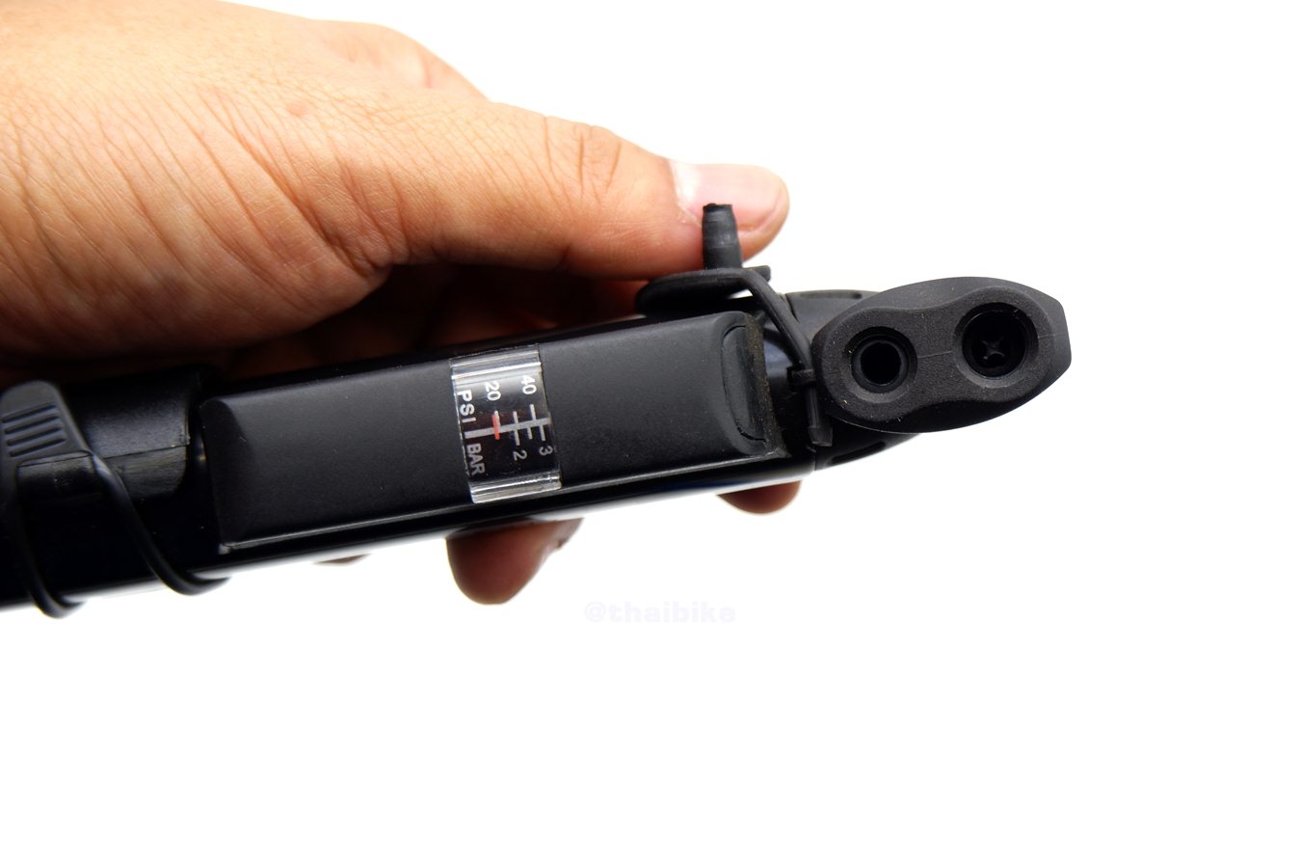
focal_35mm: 42
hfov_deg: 46.4
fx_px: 1518
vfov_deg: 31.9
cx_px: 650
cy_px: 434
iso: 200
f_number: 4.5
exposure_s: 1/120
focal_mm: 28
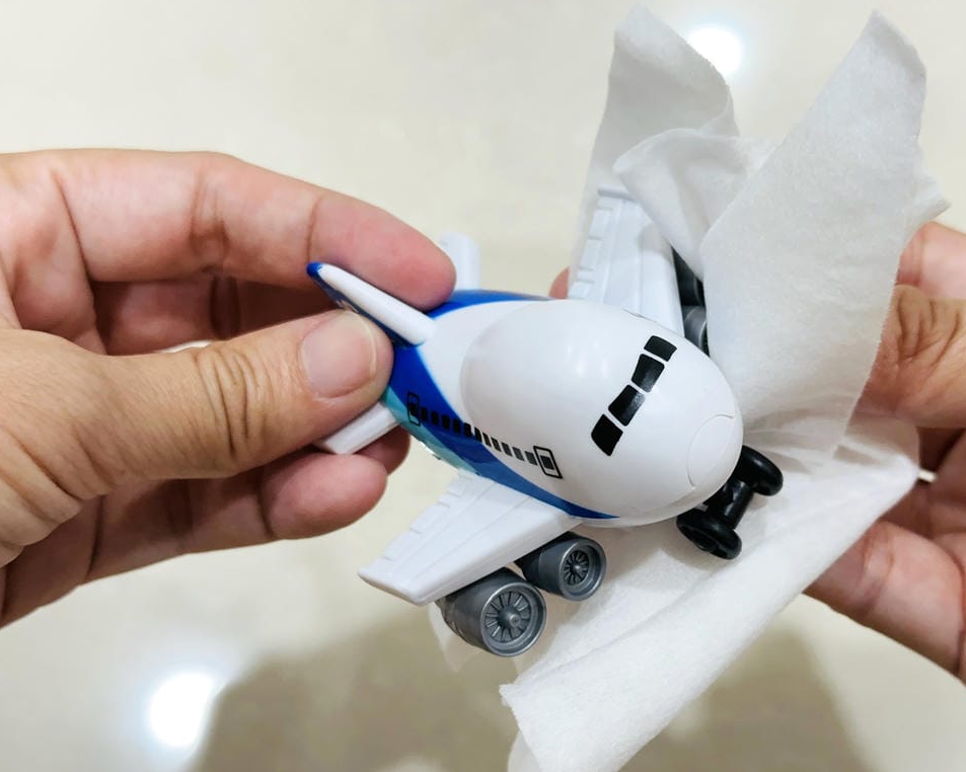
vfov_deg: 25.8
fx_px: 1686
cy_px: 412
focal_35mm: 59
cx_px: 564
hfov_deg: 31.9
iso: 125
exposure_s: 1/60
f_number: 1.78
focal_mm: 6.86
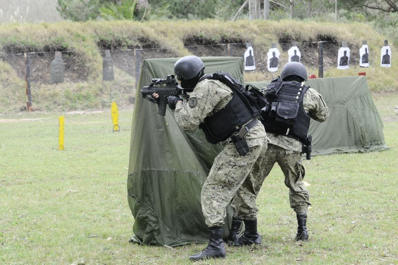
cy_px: 132
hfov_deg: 15.9
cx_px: 199
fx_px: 1425
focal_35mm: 129
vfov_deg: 10.6
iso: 1000
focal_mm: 86
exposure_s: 1/250
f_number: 8
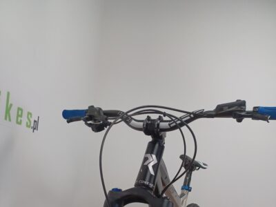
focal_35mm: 25
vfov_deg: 54.9
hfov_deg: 69.4
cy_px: 104
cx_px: 138
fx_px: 199
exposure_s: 1/123
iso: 400
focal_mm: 4.6
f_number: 1.8
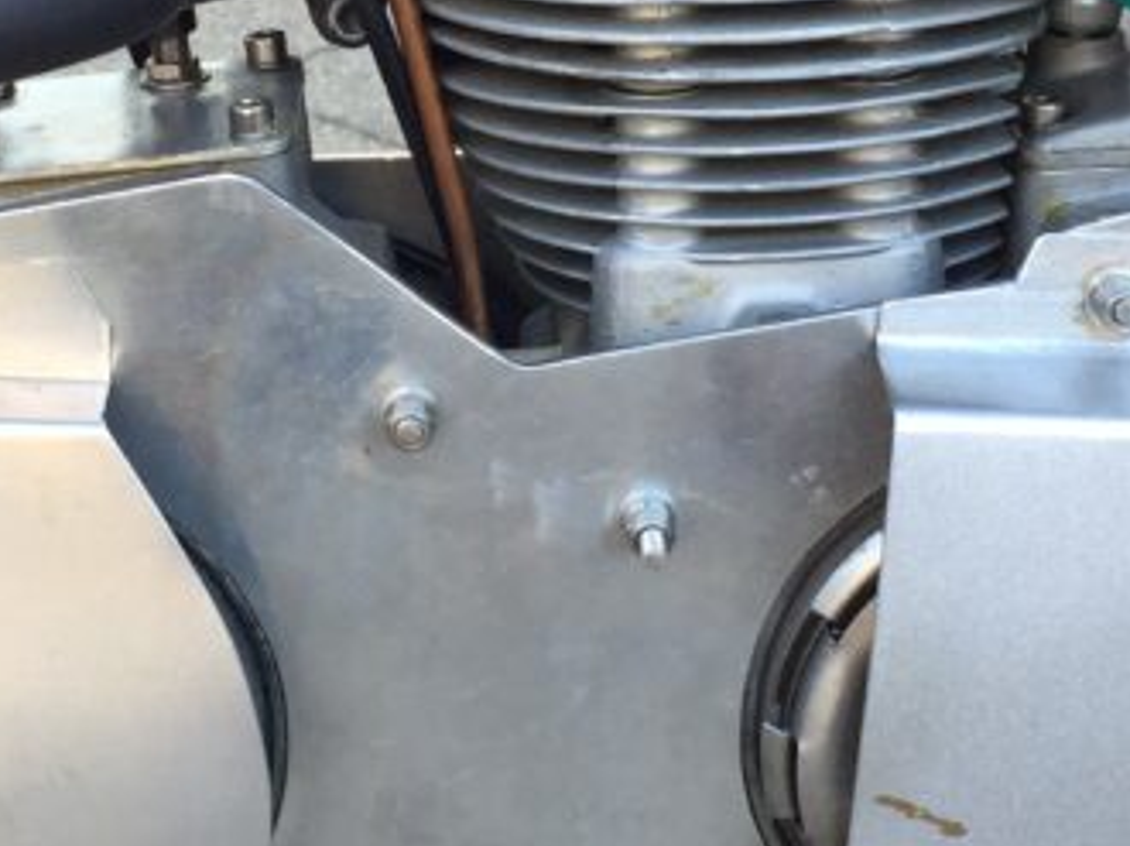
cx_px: 315
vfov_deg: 16.3
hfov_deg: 21.6
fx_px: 2936
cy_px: 188
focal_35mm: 90
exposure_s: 1/100
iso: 50
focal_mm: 4.15
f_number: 2.2
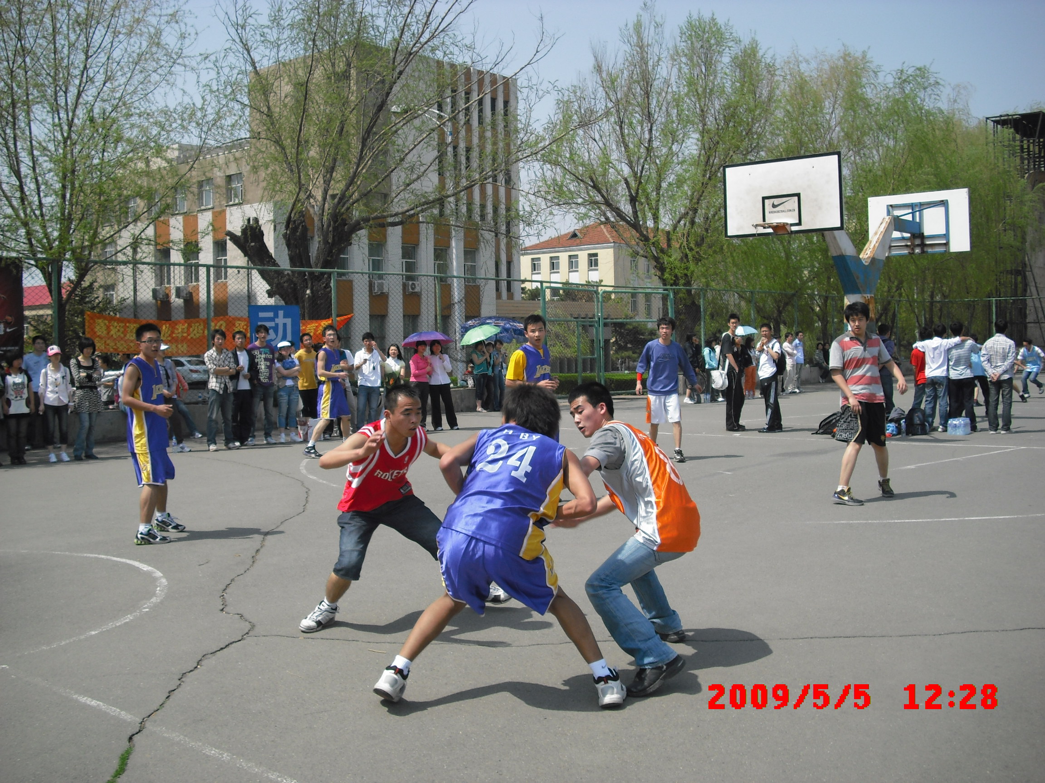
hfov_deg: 49.0
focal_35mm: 38
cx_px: 522
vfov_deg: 37.7
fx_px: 1147
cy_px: 392
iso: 64
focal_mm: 6.2
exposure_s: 1/250
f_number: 5.6
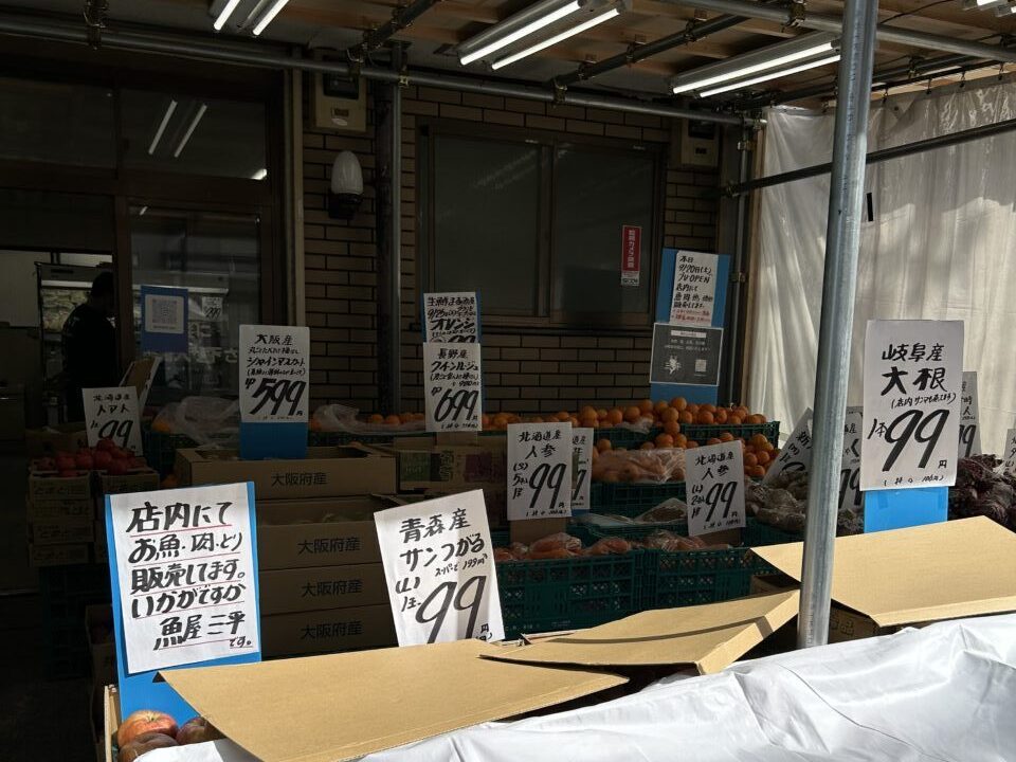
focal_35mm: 26
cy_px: 381
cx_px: 508
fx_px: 763
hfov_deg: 67.3
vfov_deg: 53.1
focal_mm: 5.7
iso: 50
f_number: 1.5
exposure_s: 1/4831
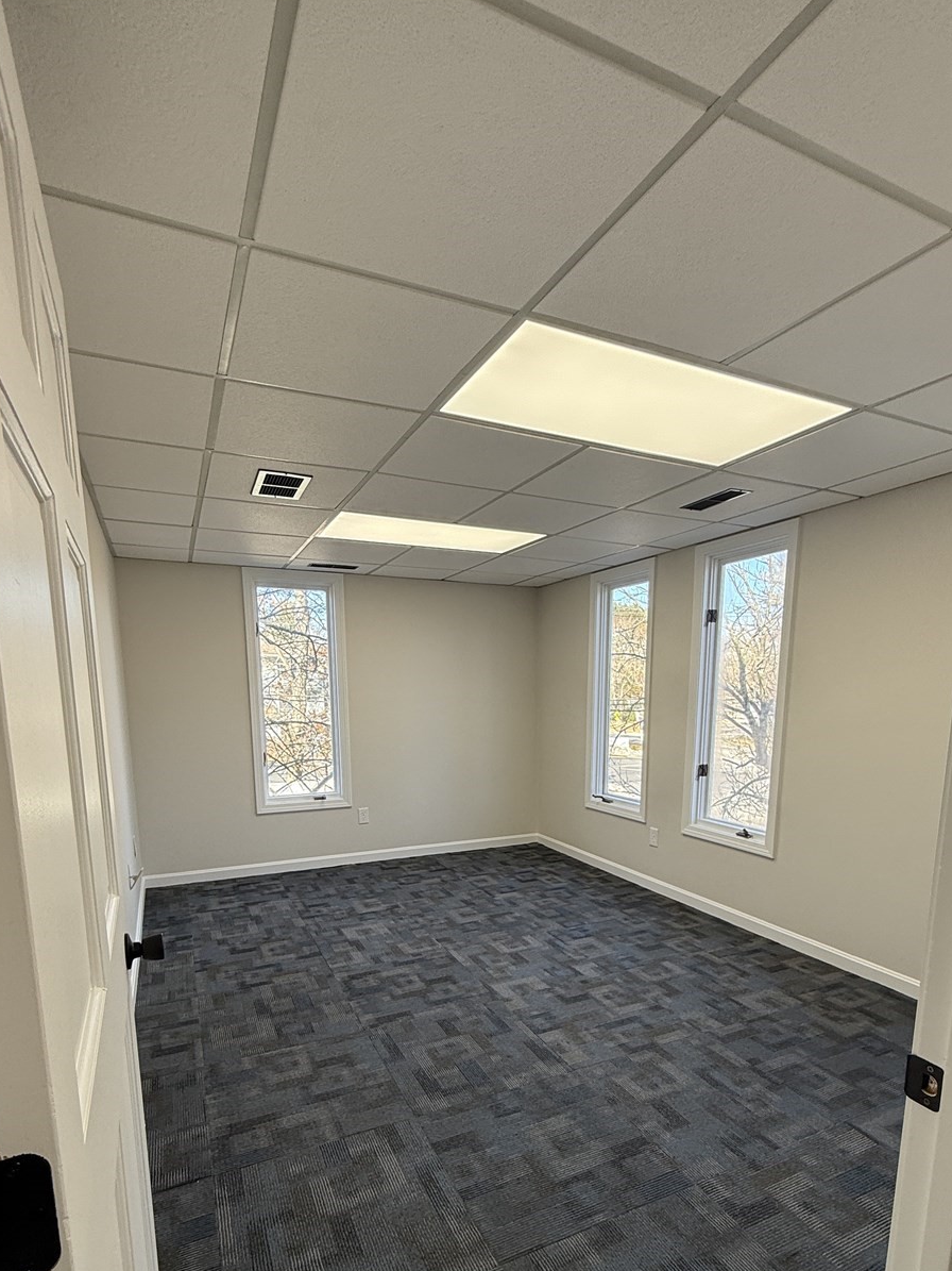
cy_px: 805
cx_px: 479
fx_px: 660
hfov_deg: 71.6
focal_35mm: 18
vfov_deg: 85.8
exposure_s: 1/120
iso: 64
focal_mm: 2.22
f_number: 2.2
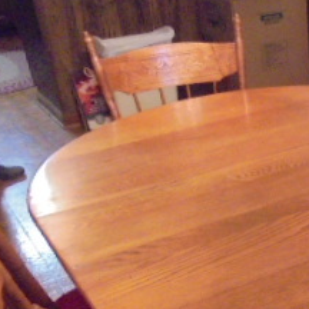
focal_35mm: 68
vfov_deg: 24.6
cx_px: 428
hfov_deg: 22.1
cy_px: 280
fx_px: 687
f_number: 3.5
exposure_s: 1/8
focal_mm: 4.6
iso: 800
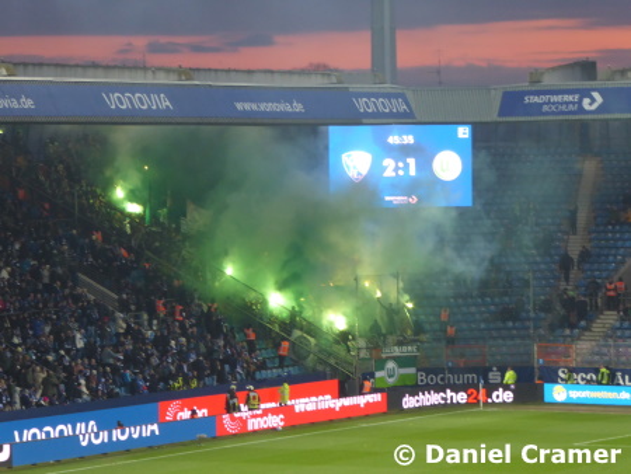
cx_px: 316
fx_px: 3137
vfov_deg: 8.6
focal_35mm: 172
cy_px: 237
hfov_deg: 11.5
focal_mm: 30.9
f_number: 5.6
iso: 400
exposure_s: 1/50
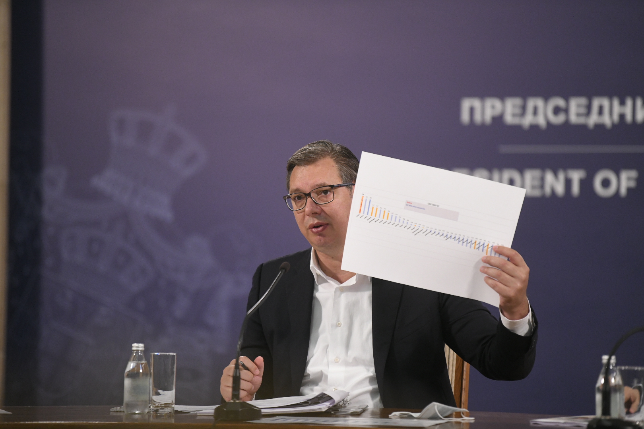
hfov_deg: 10.3
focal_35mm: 200
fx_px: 3577
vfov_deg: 6.9
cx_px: 322
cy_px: 214
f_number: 2.8
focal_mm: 200
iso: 3200
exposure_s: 1/250
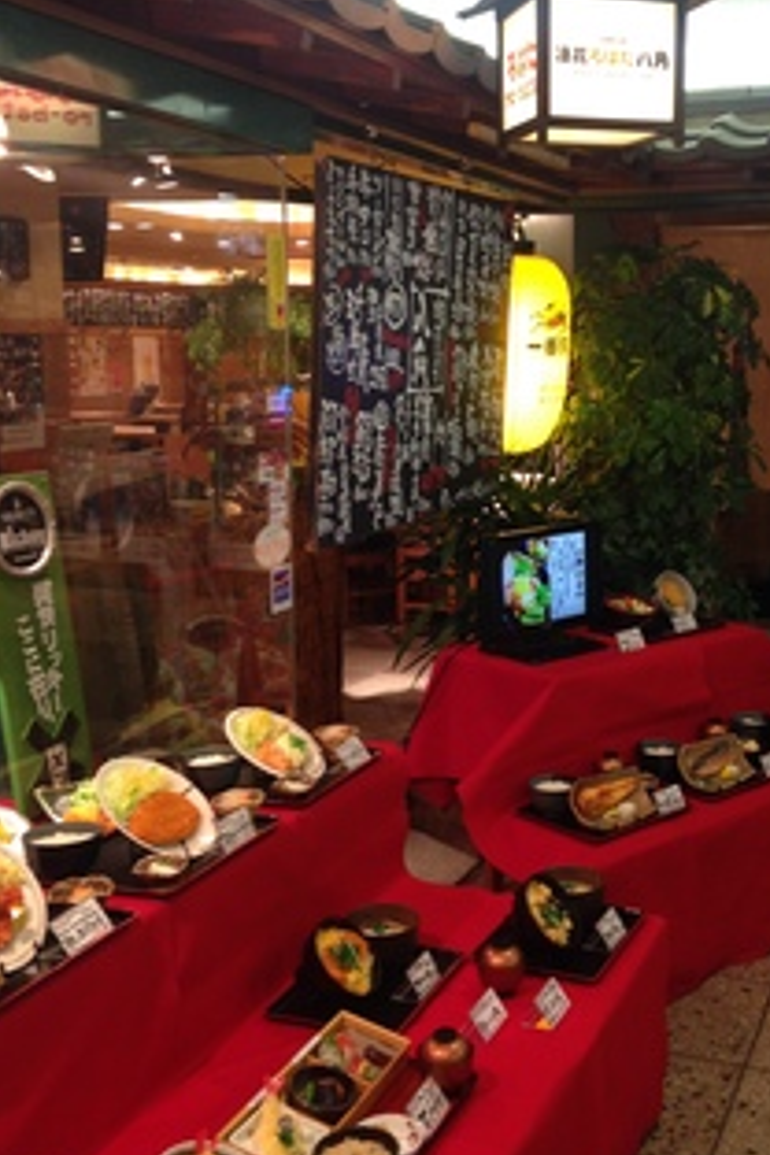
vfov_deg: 44.5
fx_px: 1412
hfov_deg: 30.1
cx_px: 552
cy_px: 526
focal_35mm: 44
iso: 80
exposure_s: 1/20
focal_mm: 4.12
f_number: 2.4
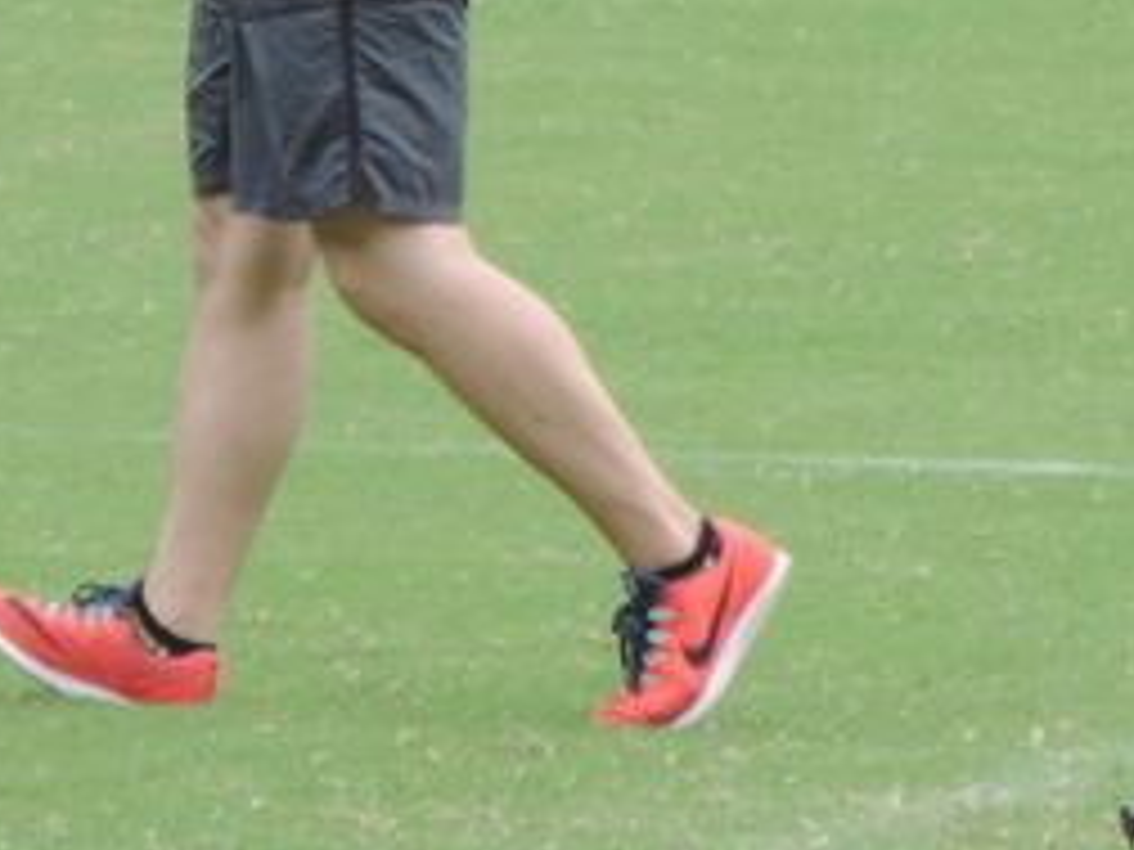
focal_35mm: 1109
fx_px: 36330
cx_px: 864
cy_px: -459
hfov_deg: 1.8
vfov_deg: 1.3
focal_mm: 62.4
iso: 100
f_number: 4.8
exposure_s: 1/200
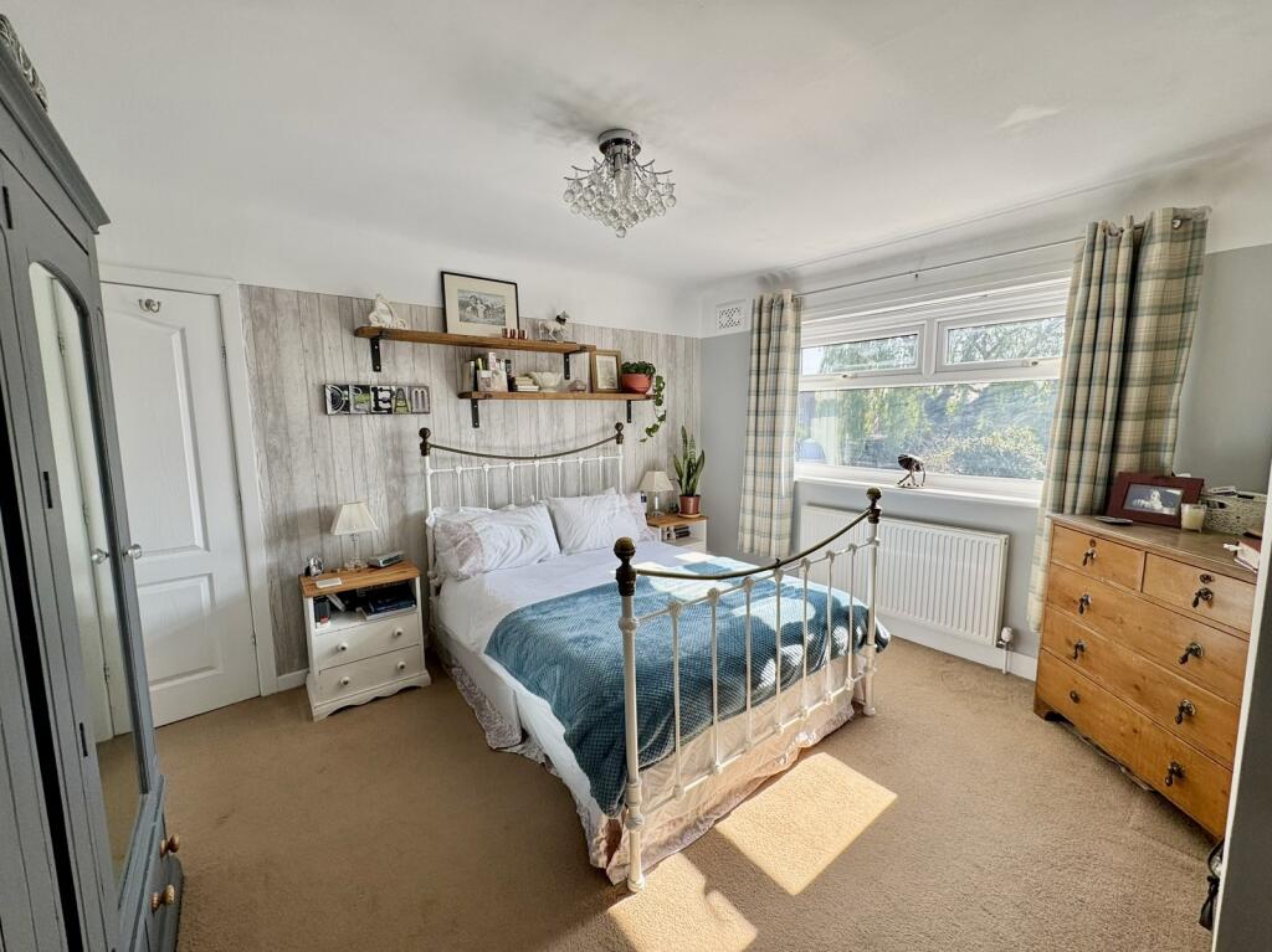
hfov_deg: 102.1
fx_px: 514
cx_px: 636
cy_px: 476
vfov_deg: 85.6
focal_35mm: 14
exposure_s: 1/201
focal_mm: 2.22
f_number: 2.2
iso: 40
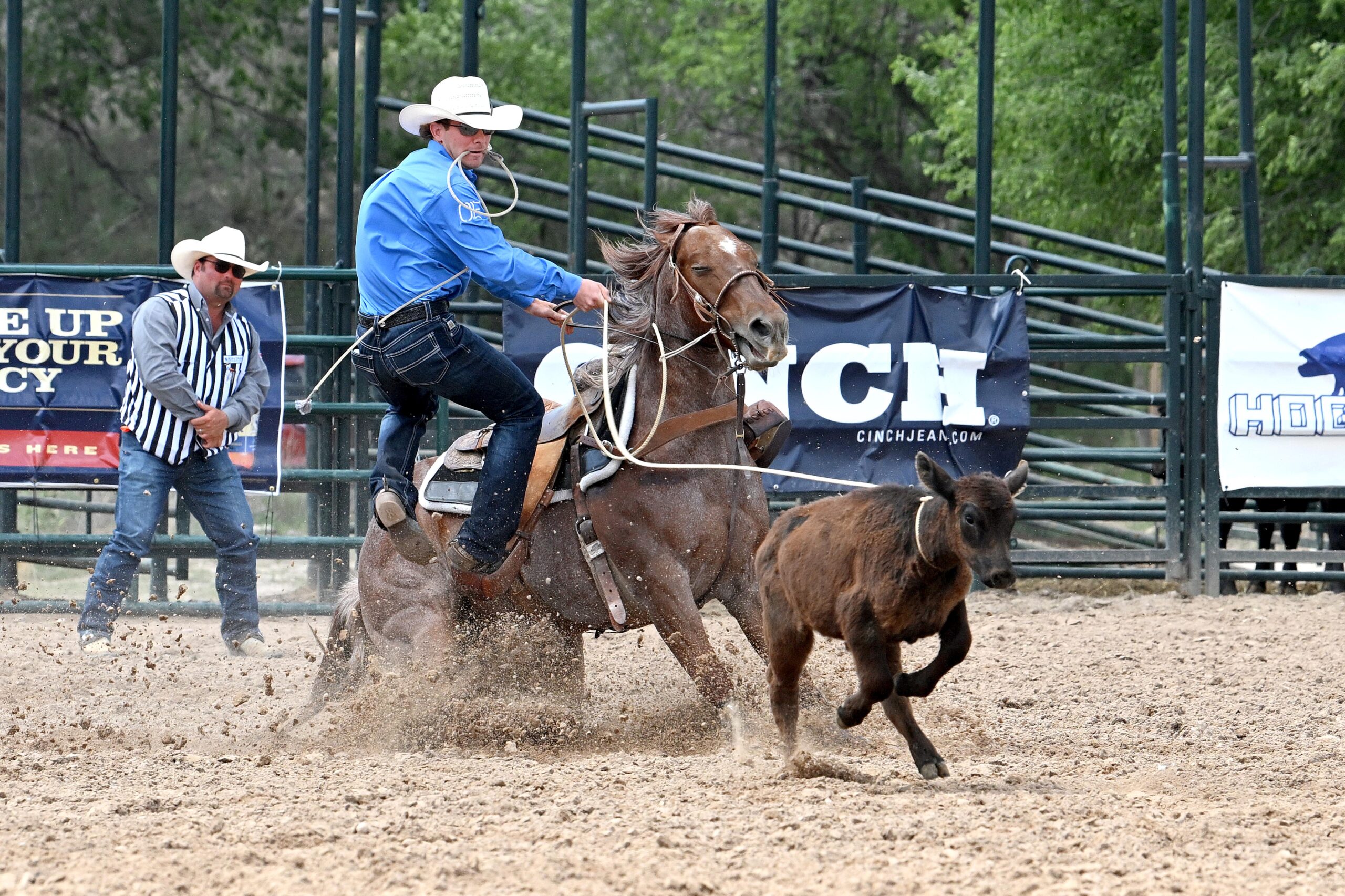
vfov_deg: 4.8
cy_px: 448
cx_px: 672
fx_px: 10644
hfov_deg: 7.2
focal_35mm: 285
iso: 720
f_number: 5.6
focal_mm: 190
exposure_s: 1/1000
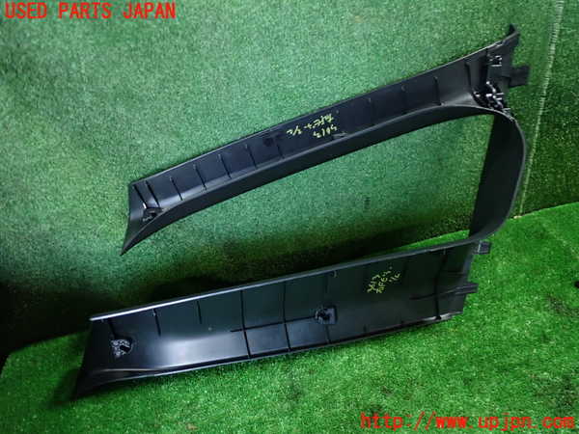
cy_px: 217
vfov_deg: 46.8
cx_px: 290
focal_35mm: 30
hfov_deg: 60.0
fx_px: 502
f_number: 2.3
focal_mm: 5.4
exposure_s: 1/30
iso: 320
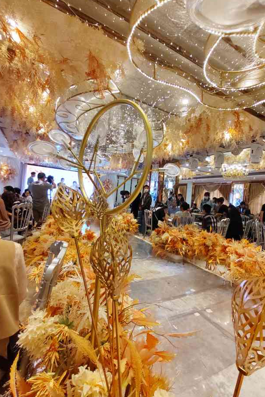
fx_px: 188
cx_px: 147
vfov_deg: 93.3
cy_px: 198
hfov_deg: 70.3
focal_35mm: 17
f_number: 2.2
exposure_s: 1/50
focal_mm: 1.68
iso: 154
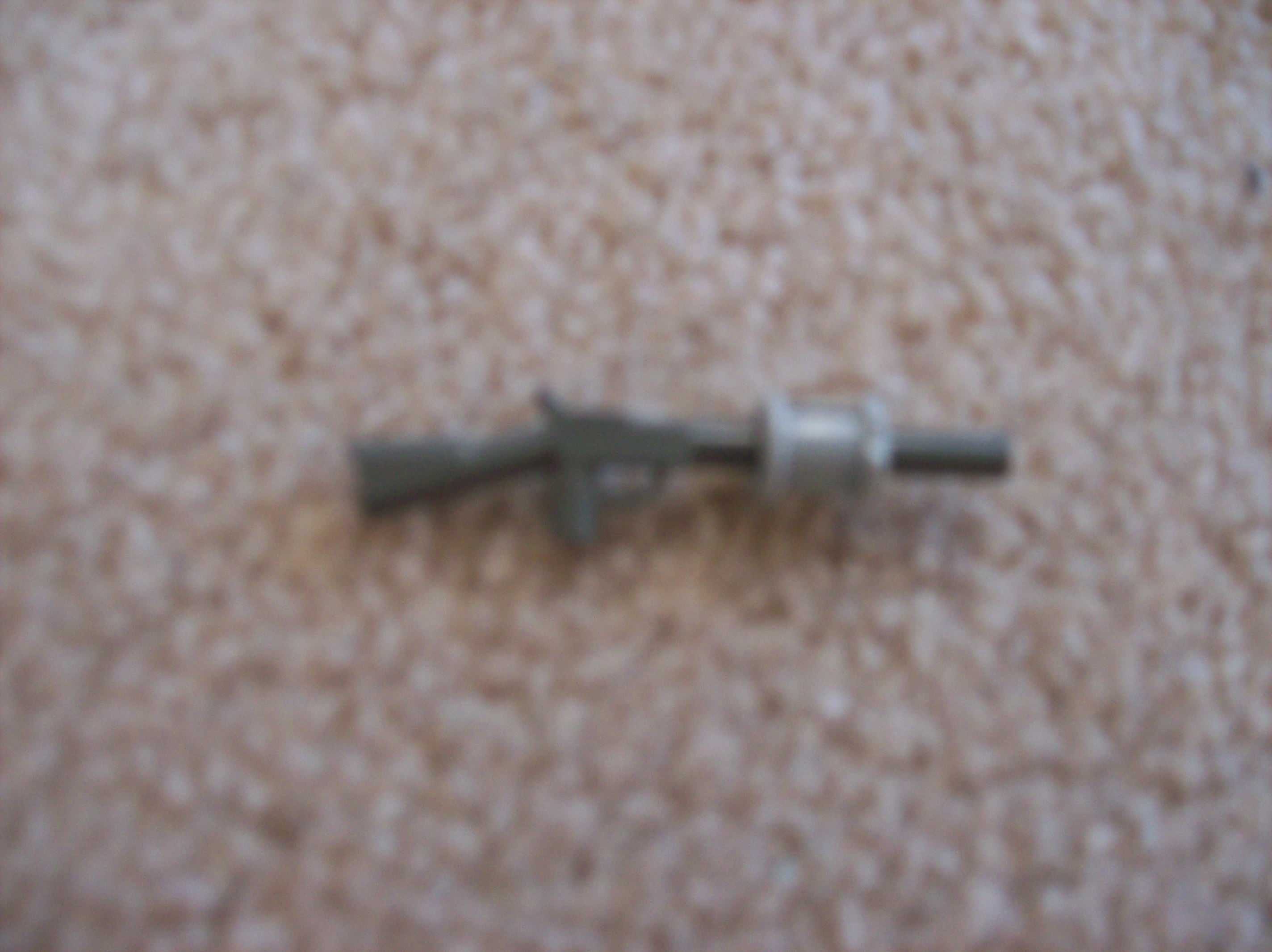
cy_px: 476
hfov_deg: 51.4
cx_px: 636
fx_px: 1322
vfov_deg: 39.6
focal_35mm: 36
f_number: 2.7
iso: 86
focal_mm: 6
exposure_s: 1/32
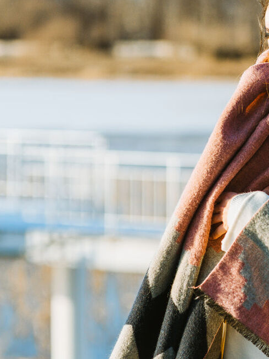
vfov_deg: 10.0
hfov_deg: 7.5
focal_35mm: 197
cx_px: 210
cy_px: 172
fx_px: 2041
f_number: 2.8
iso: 100
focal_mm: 85
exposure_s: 1/1600
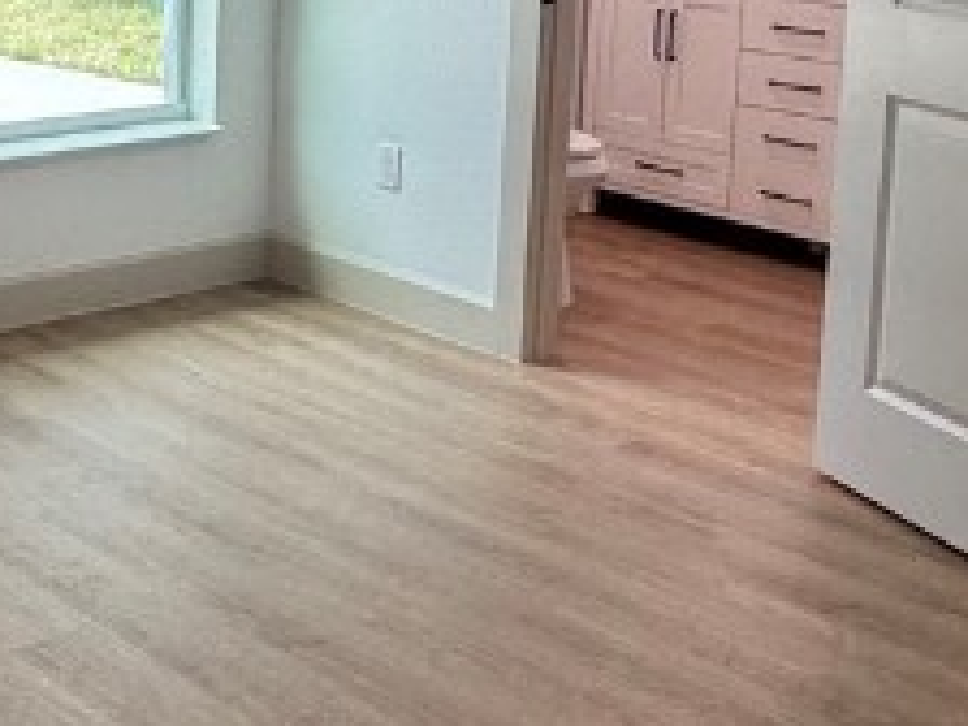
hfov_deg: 28.7
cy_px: -26
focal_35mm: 64
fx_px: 1790
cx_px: 43
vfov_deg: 22.0
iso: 64
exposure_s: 1/120
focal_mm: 2.22
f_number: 2.2
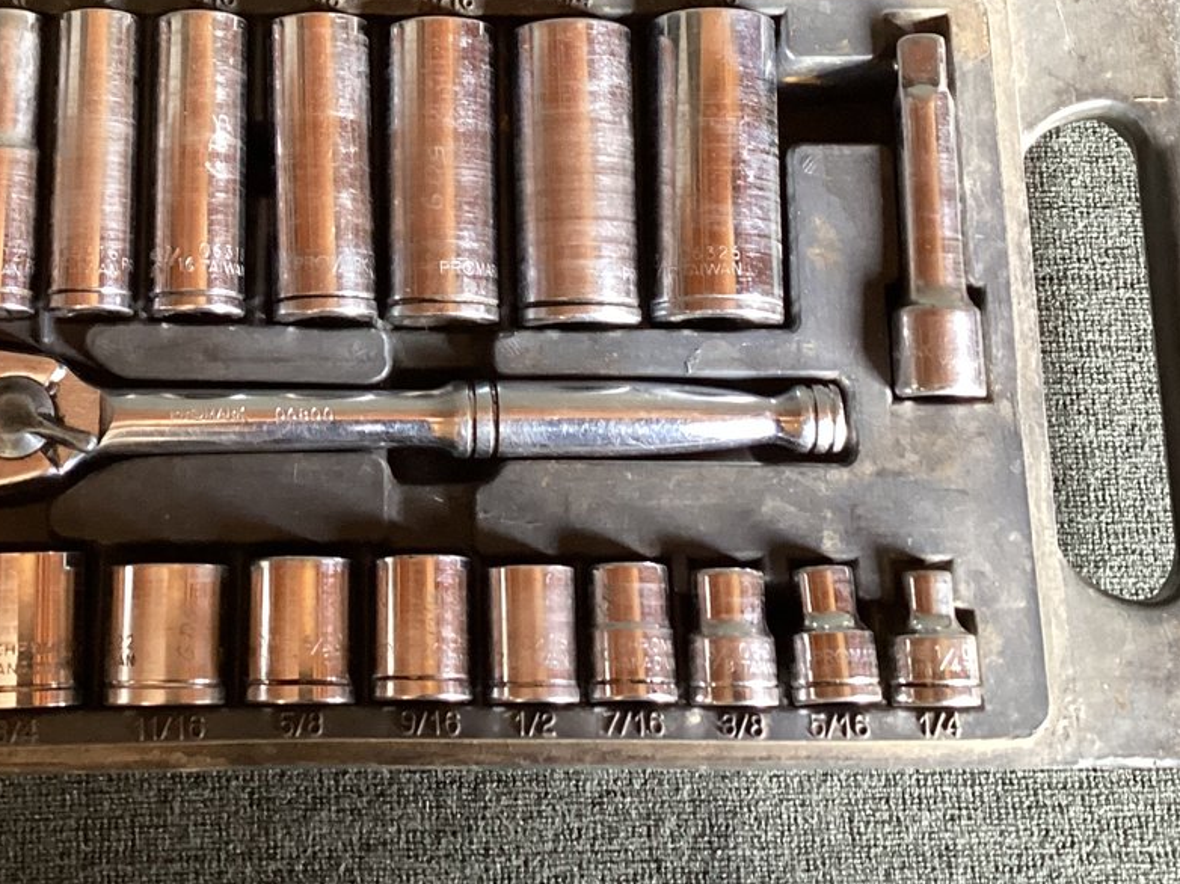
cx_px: 372
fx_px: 2045
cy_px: 64
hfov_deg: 31.9
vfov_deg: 23.7
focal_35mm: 60
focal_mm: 3.3
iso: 250
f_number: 2.4
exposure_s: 1/50
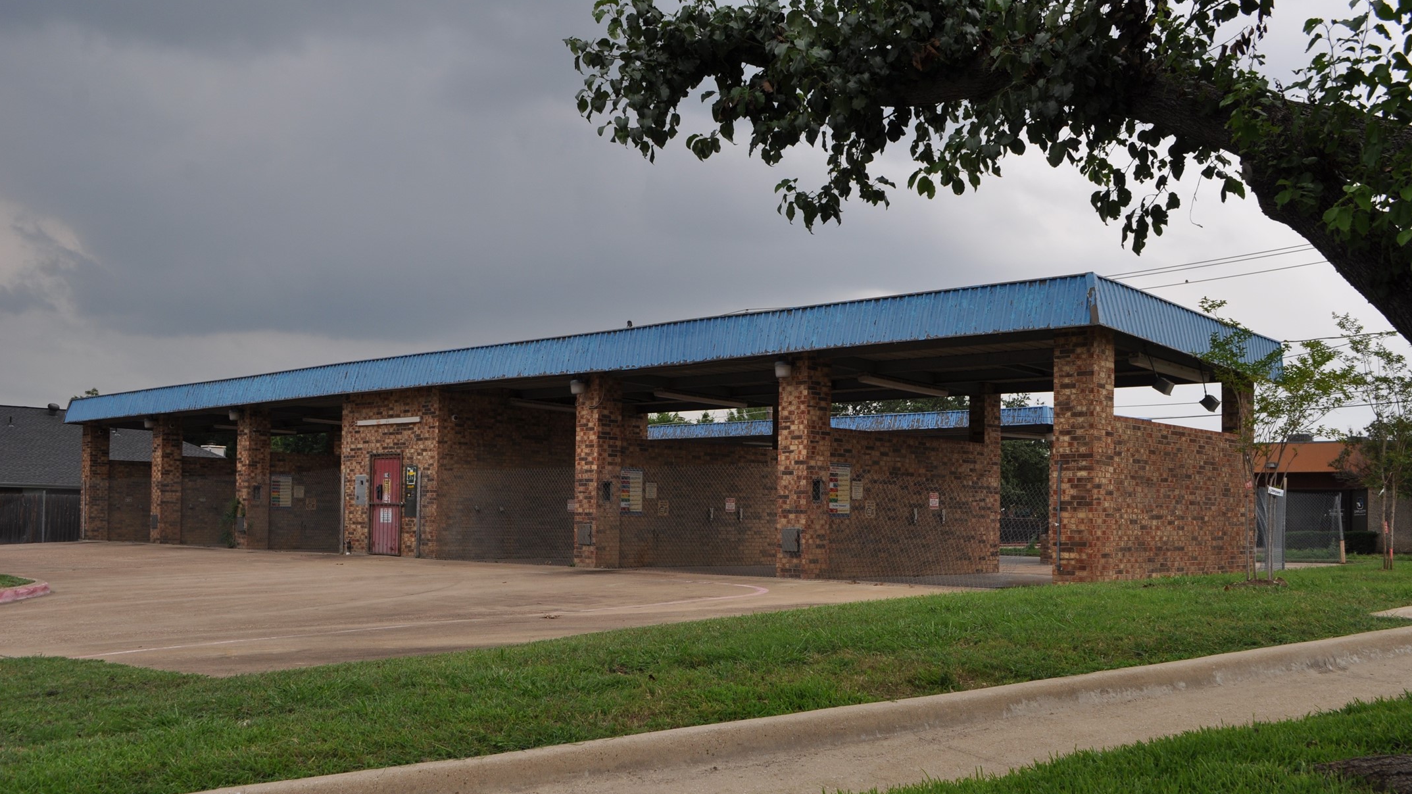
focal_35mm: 35
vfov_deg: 33.6
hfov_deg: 56.6
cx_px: 700
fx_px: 1310
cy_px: 468
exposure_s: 1/250
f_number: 8
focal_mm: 22
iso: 200
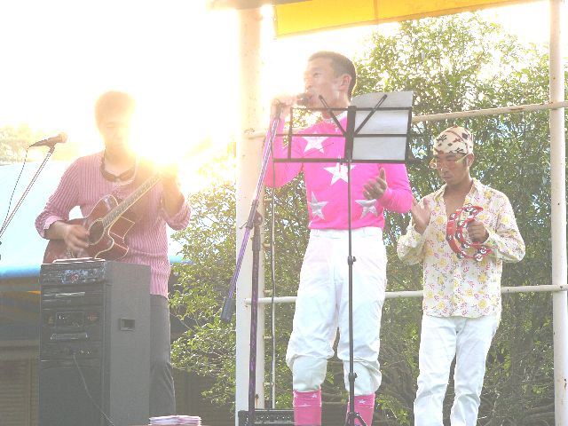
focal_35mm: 133
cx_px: 284
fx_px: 2182
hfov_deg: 14.8
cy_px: 213
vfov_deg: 11.1
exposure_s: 1/60
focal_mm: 22.2
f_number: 2.8
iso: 75
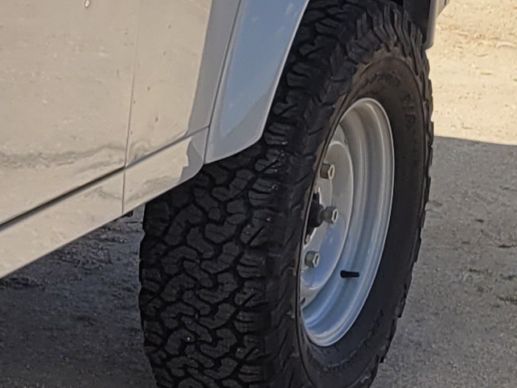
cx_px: -484
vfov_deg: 9.0
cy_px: 1
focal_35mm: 163
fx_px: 2434
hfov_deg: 11.1
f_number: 1.8
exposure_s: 1/2111
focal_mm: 5.4
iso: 40
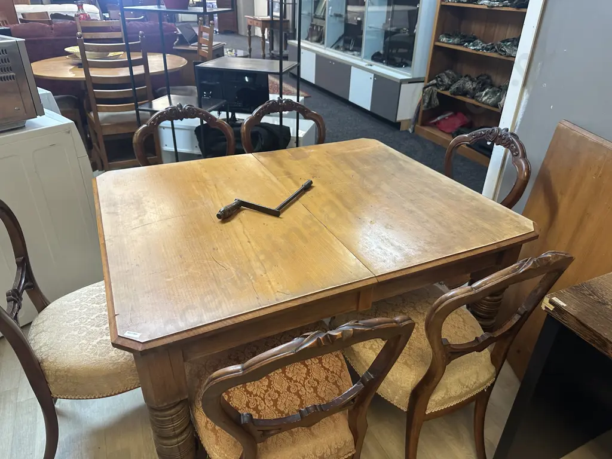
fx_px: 424
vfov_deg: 56.8
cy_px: 230
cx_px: 306
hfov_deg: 71.6
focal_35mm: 24
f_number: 1.78
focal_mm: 6.86
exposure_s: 1/50
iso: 160
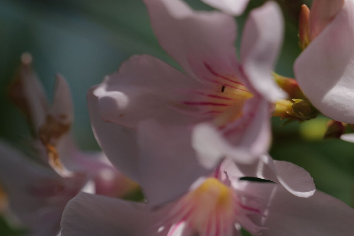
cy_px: -72
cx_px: 229
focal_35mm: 238
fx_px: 2340
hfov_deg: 8.6
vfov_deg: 5.7
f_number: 4
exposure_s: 1/1600
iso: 100
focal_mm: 90
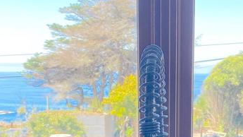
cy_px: 209
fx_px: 541
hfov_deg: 25.1
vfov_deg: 13.5
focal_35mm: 84
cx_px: 168
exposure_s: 1/166
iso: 32
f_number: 1.8
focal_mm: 4.25
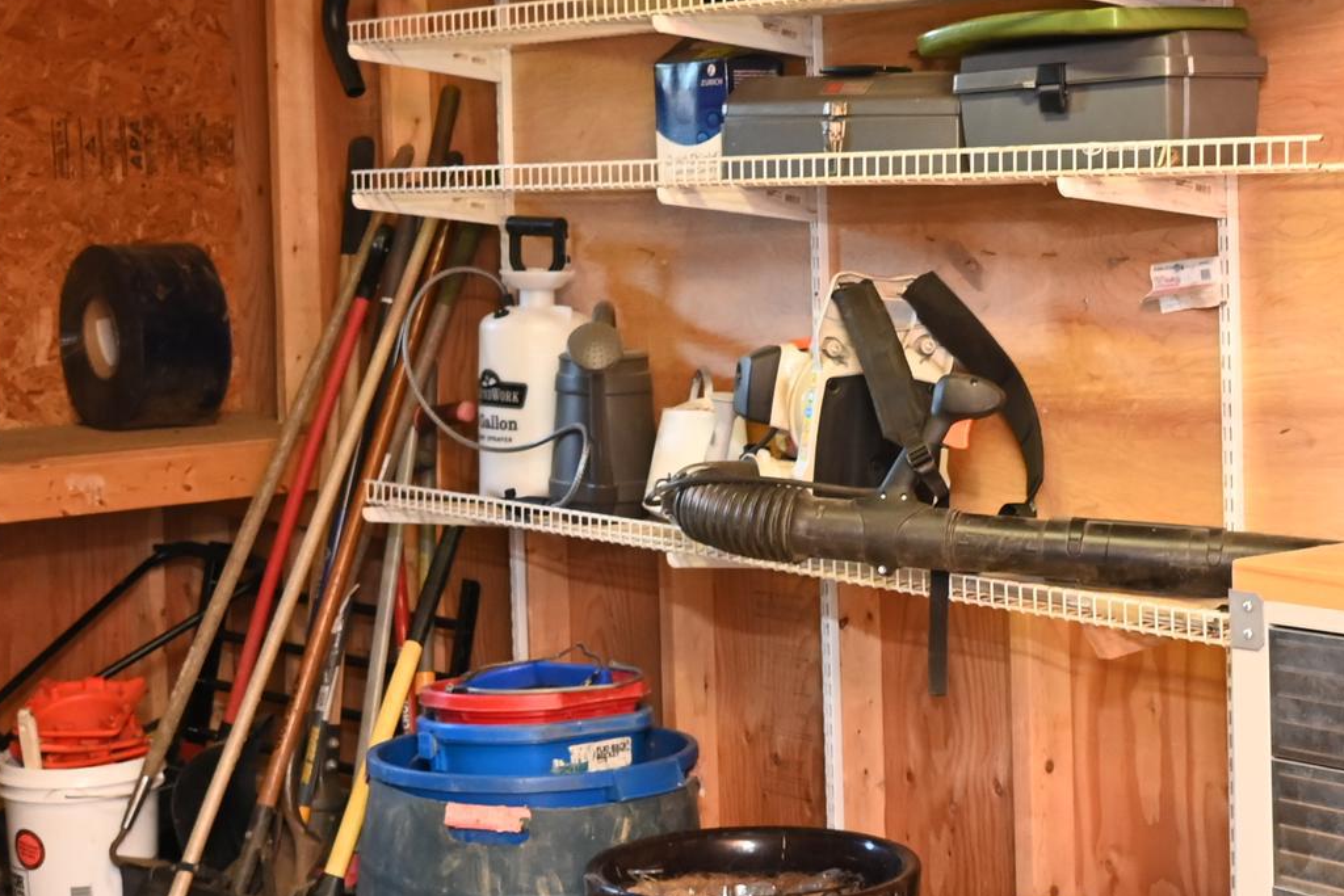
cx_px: 655
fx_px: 2688
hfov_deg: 28.1
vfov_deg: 18.9
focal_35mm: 72
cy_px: 308
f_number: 4
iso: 1600
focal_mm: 24
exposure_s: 1/60
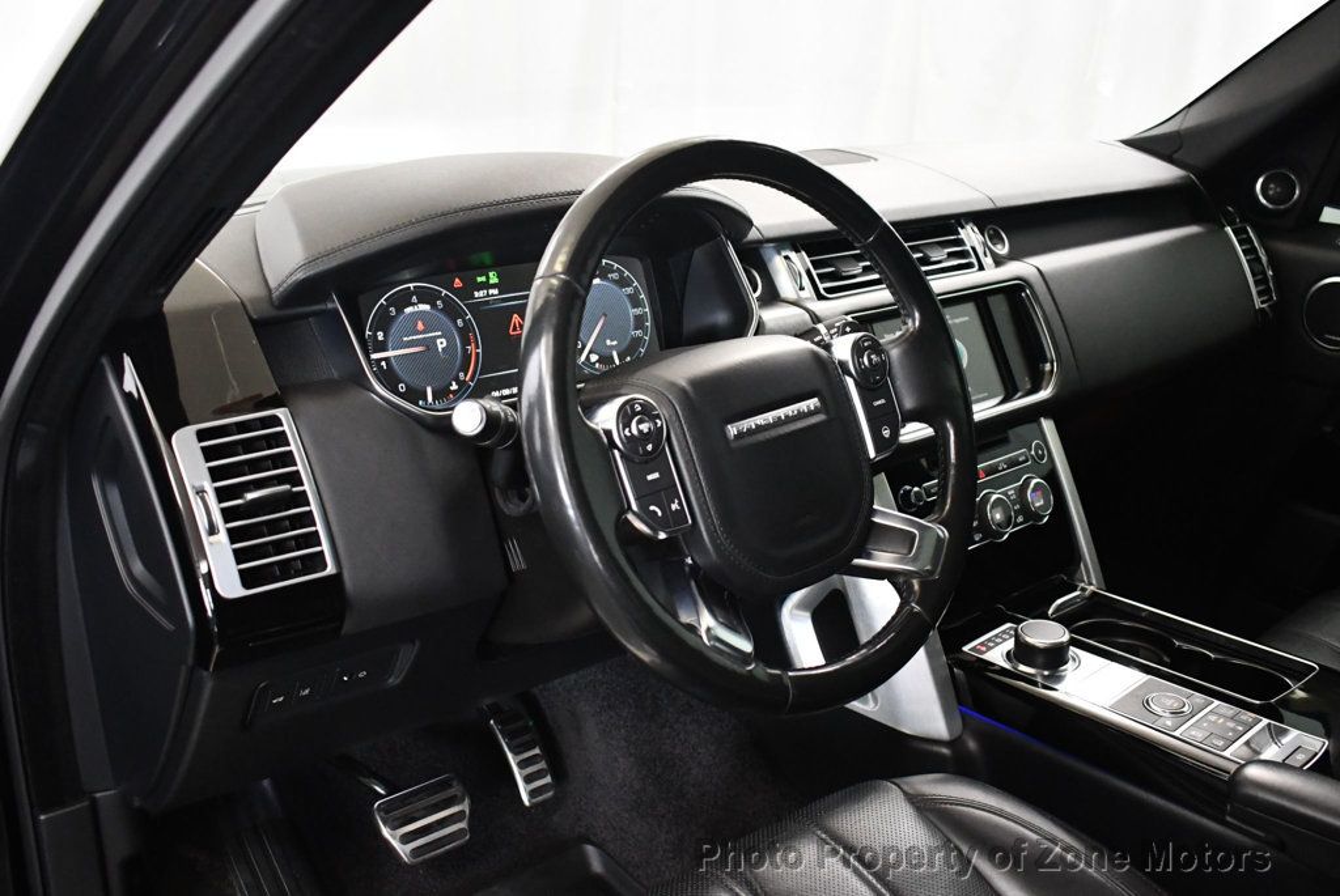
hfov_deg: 53.1
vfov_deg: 37.0
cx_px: 670
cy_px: 448
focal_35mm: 36
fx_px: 1341
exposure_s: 1/125
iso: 3200
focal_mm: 18
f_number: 3.5
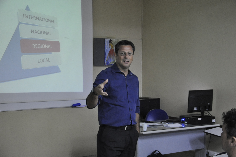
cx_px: 118
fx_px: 334
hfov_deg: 38.9
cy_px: 78
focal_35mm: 51
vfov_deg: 26.4
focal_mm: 34
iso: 2500
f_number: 4.2
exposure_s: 1/30
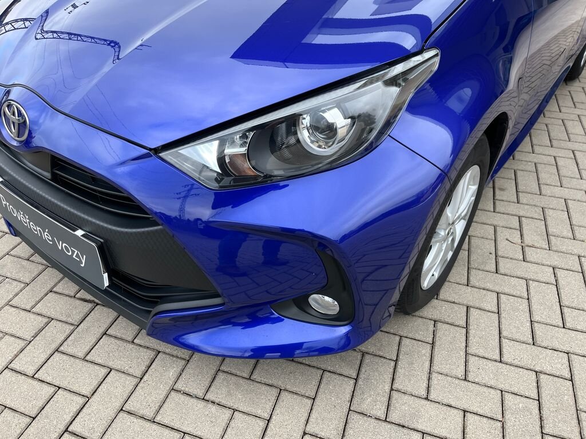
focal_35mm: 26
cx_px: 293
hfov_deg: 67.3
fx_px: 440
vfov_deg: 53.1
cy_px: 220
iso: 40
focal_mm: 5.1
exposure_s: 1/254
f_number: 1.6
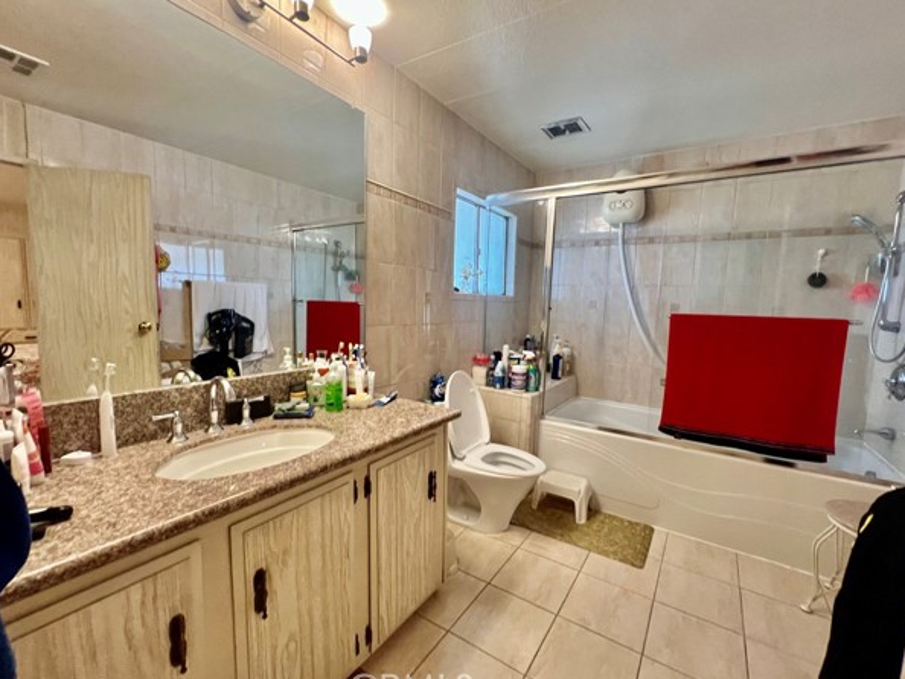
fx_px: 366
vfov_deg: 85.7
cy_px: 344
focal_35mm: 14
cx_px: 462
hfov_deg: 102.0
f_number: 1.8
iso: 160
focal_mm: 1.57
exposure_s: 1/60
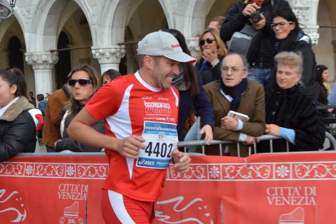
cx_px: 168
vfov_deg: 12.9
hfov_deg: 19.3
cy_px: 112
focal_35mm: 106
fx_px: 989
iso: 1000
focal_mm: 70
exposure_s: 1/400
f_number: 18
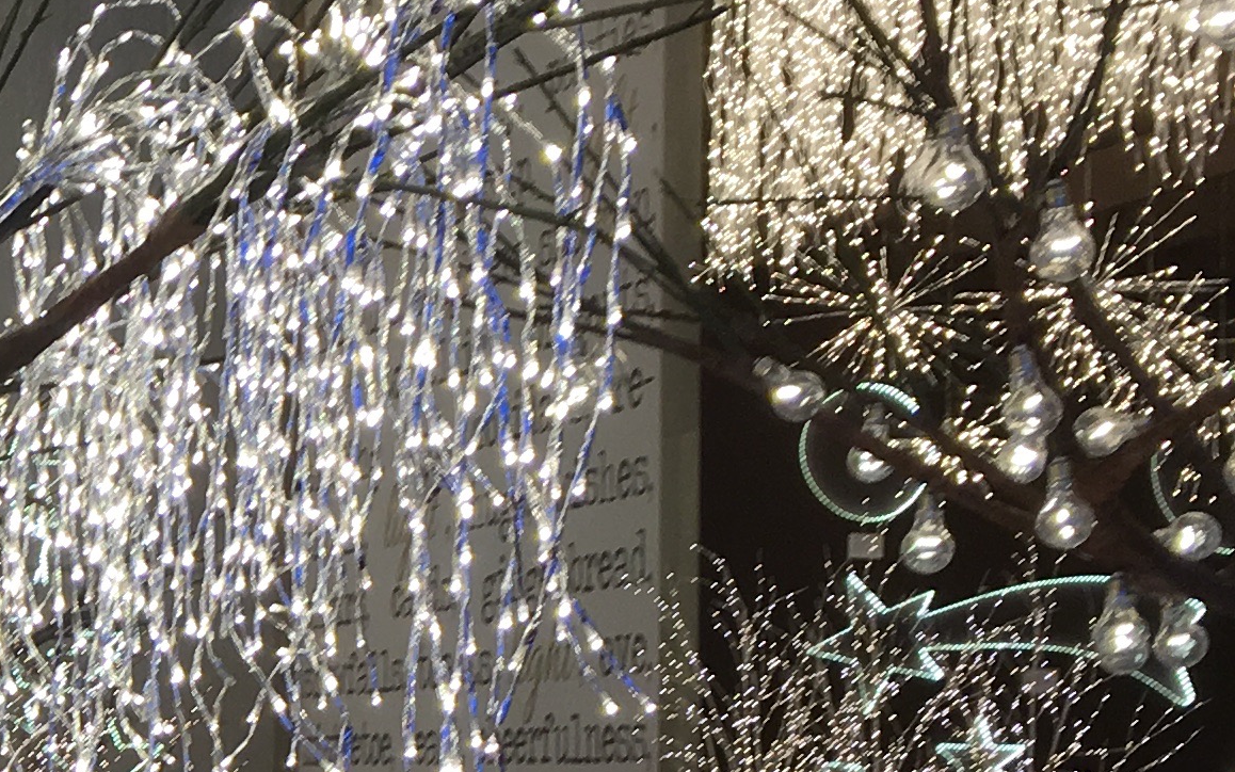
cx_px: -480
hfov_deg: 17.9
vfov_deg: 12.1
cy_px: 804
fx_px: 3602
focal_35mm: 107
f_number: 2.2
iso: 25
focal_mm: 4.15
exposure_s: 1/50
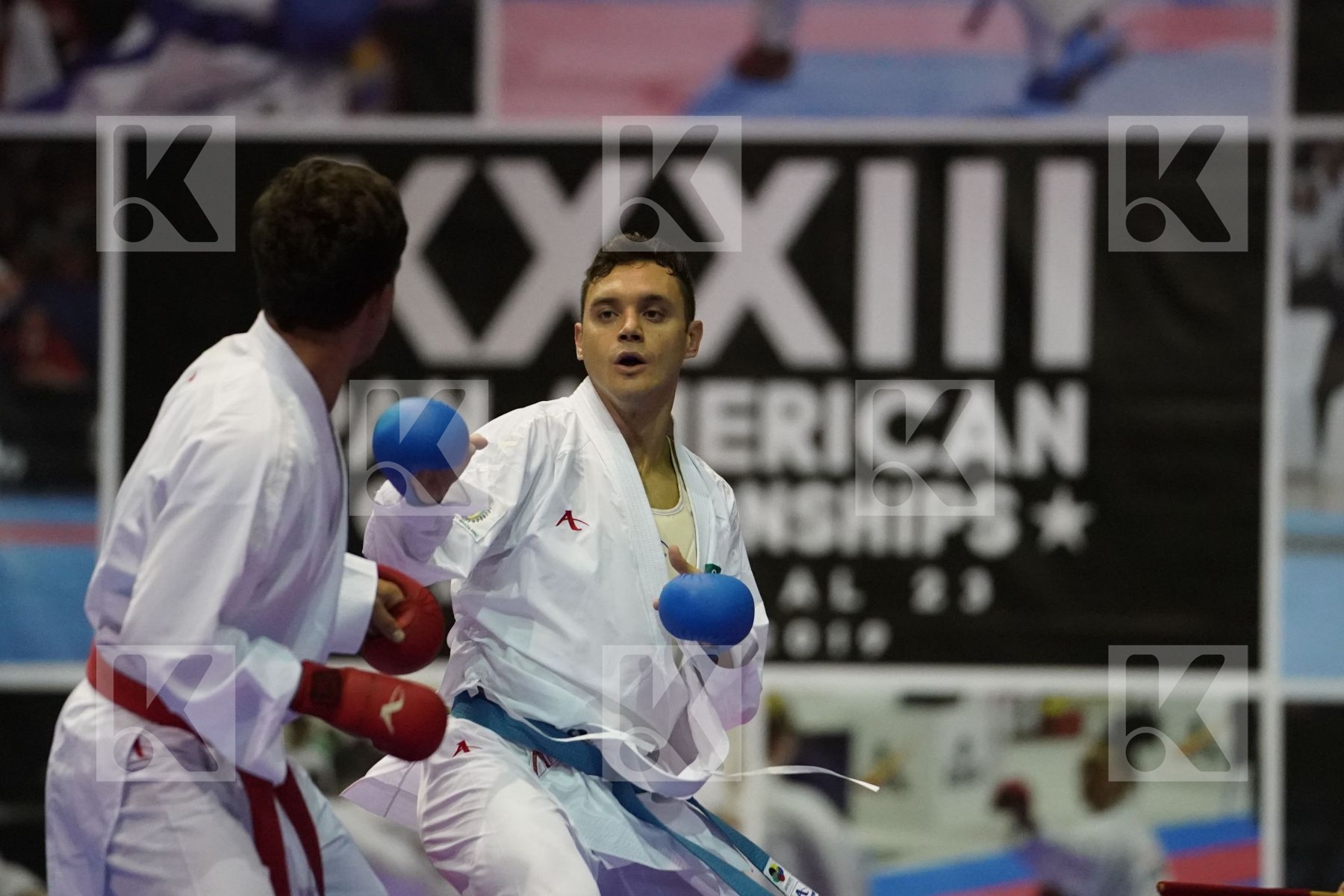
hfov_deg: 6.9
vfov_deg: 4.6
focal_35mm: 300
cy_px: 448
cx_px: 672
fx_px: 11199
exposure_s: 1/800
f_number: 2.8
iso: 6400
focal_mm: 200
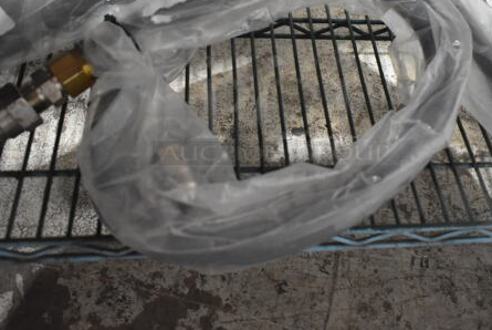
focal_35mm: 37
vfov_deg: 35.6
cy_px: 106
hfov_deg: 51.7
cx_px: 276
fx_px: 506
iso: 2800
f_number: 3.5
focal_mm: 18
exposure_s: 1/125
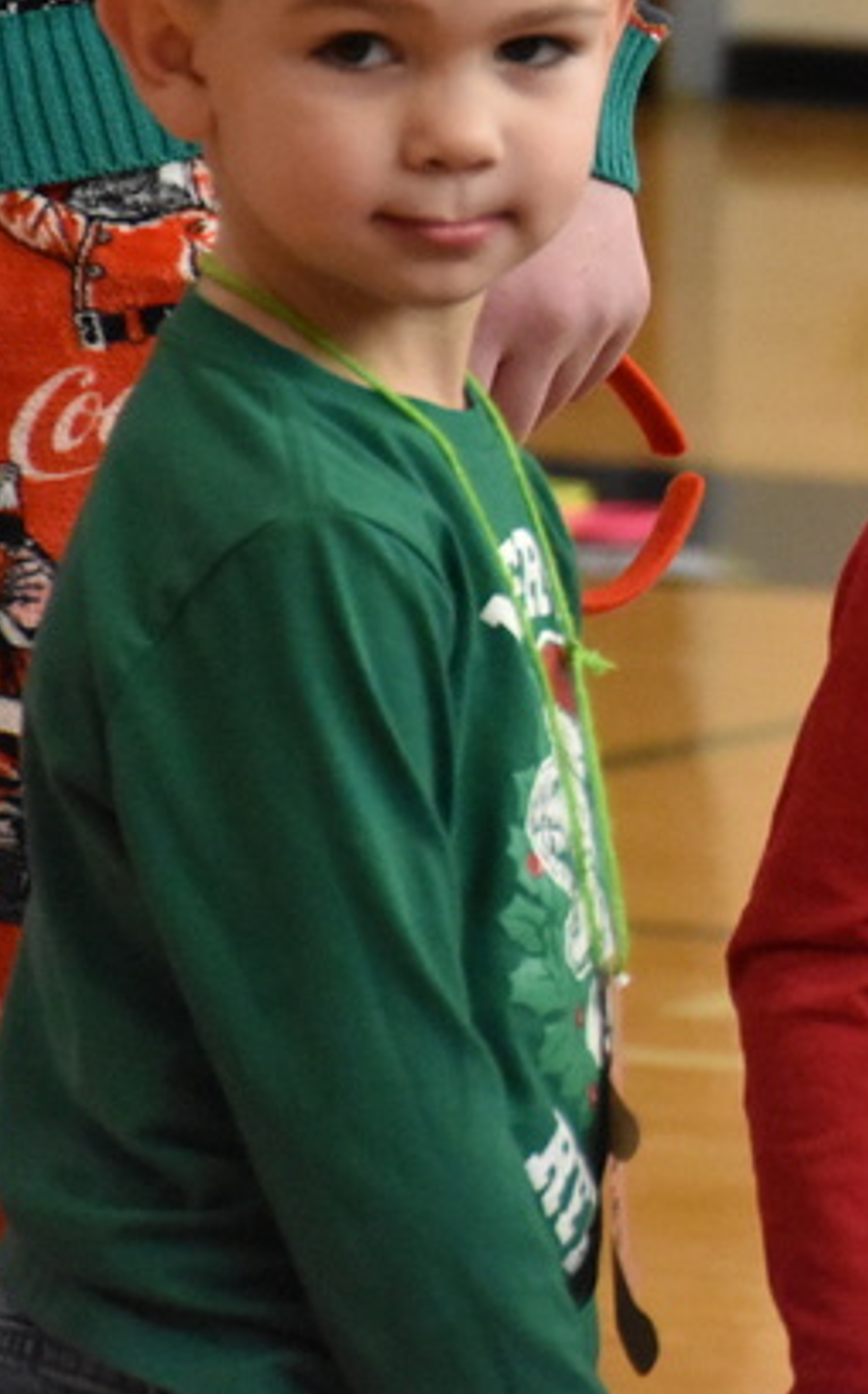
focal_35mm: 383
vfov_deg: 5.5
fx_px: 14522
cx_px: 1719
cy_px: 278
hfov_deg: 3.4
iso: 5000
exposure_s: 1/640
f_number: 5.6
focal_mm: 100
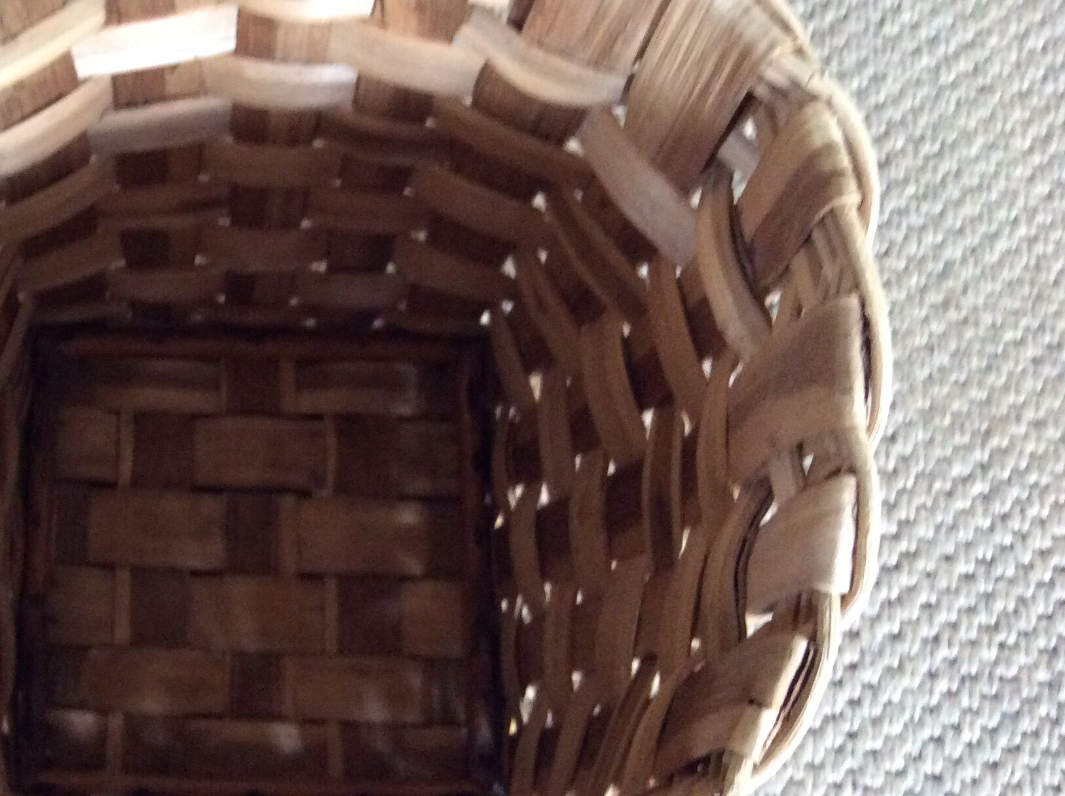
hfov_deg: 36.3
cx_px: 220
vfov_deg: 28.5
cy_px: 391
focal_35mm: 51
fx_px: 1567
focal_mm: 3.3
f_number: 2.4
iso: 250
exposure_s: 1/20
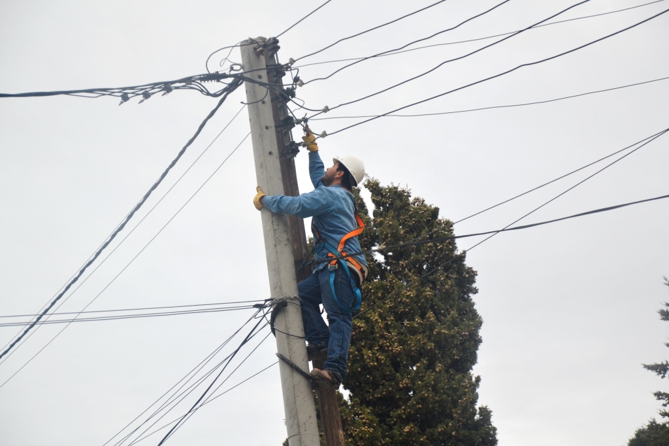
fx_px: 2230
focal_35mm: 120
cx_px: 334
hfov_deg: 17.1
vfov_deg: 11.4
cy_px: 223
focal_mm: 80
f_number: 5.6
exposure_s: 1/125
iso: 160
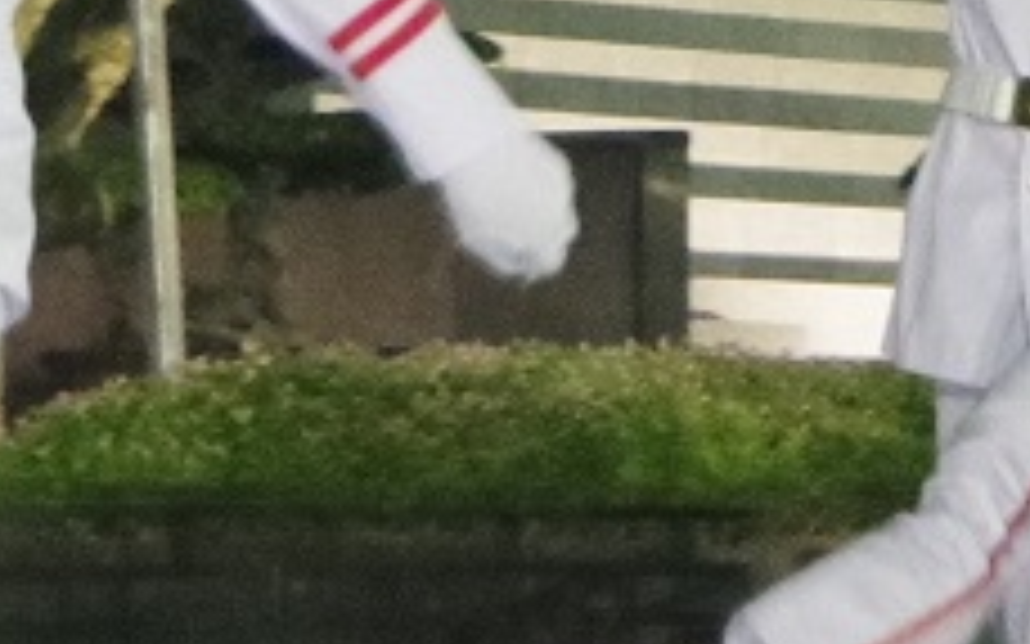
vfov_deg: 2.8
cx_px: 1909
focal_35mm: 473
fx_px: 13274
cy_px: -279
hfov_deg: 4.4
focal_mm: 48
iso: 12800
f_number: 4.5
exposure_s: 1/100
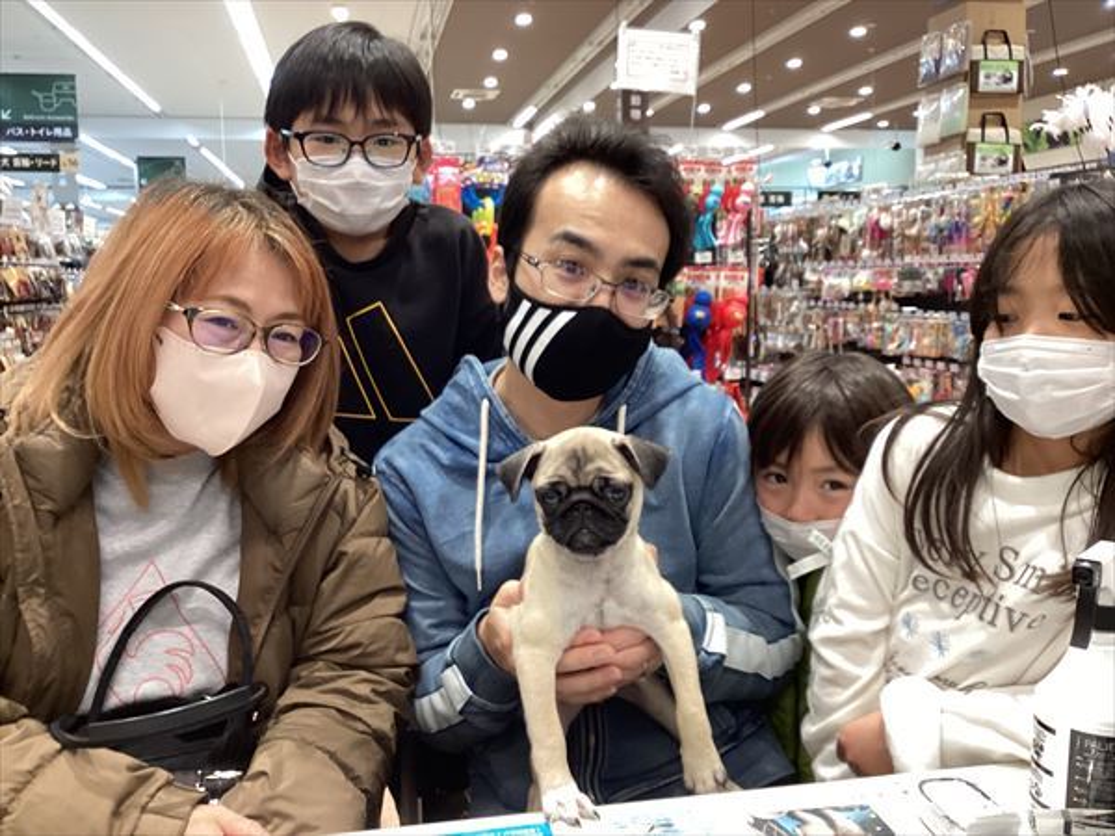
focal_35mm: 31
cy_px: 418
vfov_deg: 45.4
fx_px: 999
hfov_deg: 58.4
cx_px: 558
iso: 160
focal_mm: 3.3
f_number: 2.4
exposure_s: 1/50
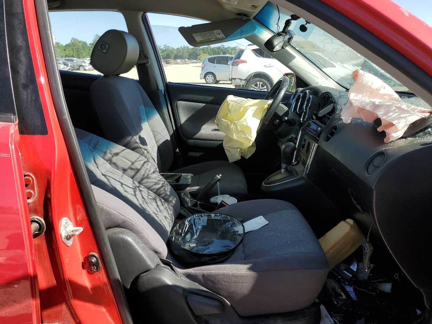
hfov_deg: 65.3
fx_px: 337
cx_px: 222
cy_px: 164
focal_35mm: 27
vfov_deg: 51.4
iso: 50
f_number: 1.5
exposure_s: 1/1429
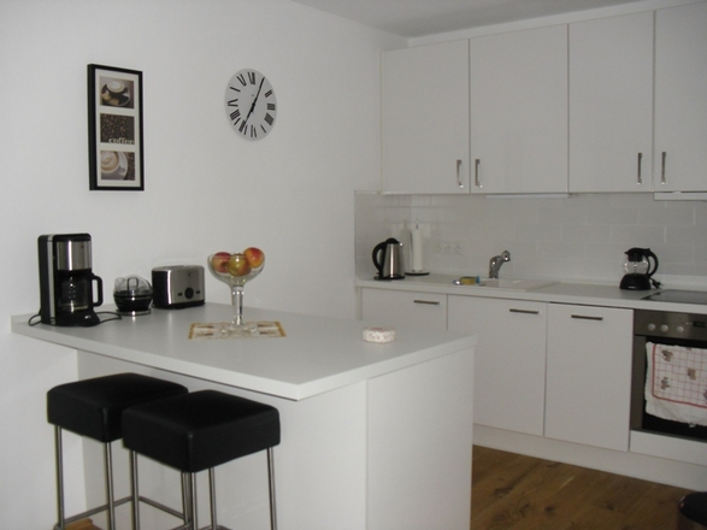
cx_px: 354
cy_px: 265
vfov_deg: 39.6
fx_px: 735
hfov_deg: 51.4
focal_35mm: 36
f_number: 3.1
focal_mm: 6.3
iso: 200
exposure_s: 1/60
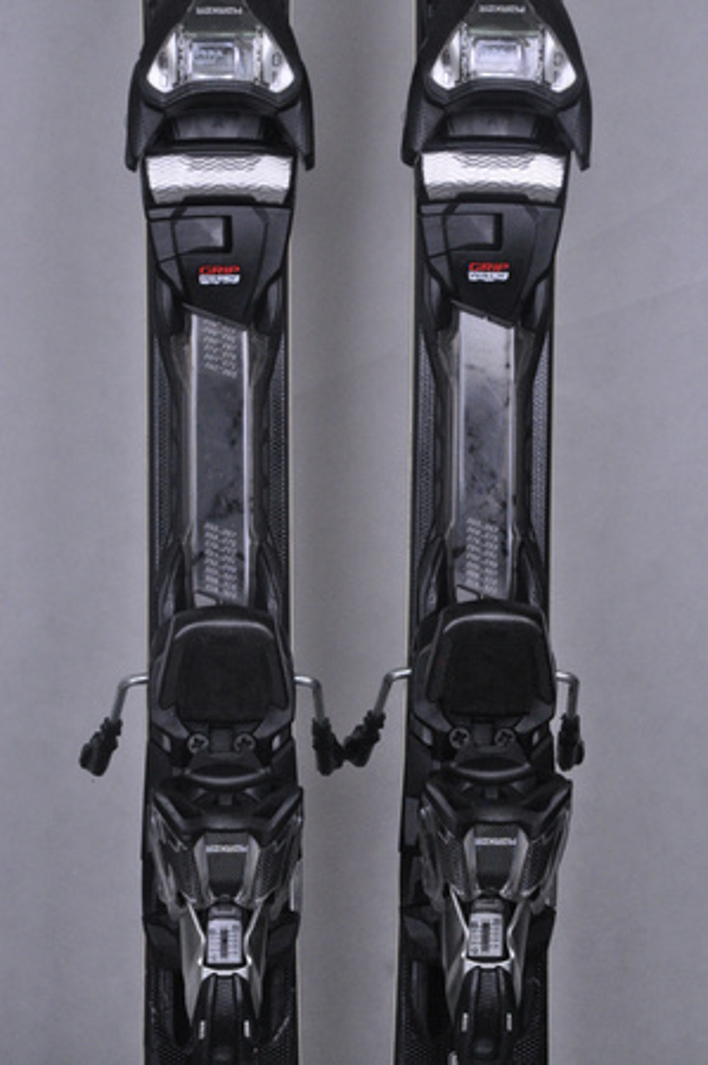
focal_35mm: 128
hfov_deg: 10.7
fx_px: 3770
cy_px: 532
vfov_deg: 16.1
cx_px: 354
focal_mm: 85
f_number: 9.5
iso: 3200
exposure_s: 1/125
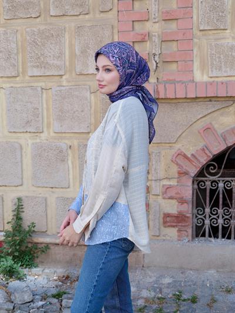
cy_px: 156
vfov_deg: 34.9
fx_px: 498
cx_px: 118
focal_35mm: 55
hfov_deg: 26.6
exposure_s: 1/300
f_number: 6.4
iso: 320
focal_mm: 70
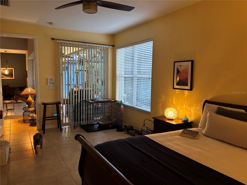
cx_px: 124
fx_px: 186
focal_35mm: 26
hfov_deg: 67.3
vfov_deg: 53.1
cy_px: 92
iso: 500
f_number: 1.6
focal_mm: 5.96
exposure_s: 1/40
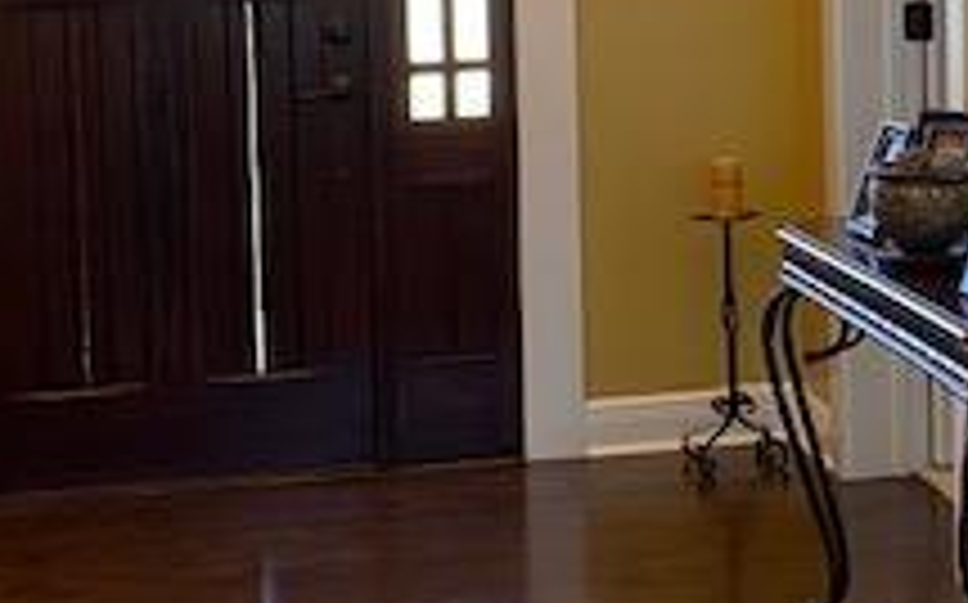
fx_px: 2162
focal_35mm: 82
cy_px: 22
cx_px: 819
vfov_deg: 15.6
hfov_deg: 24.7
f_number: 1.8
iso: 125
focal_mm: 4.25
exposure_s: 1/60
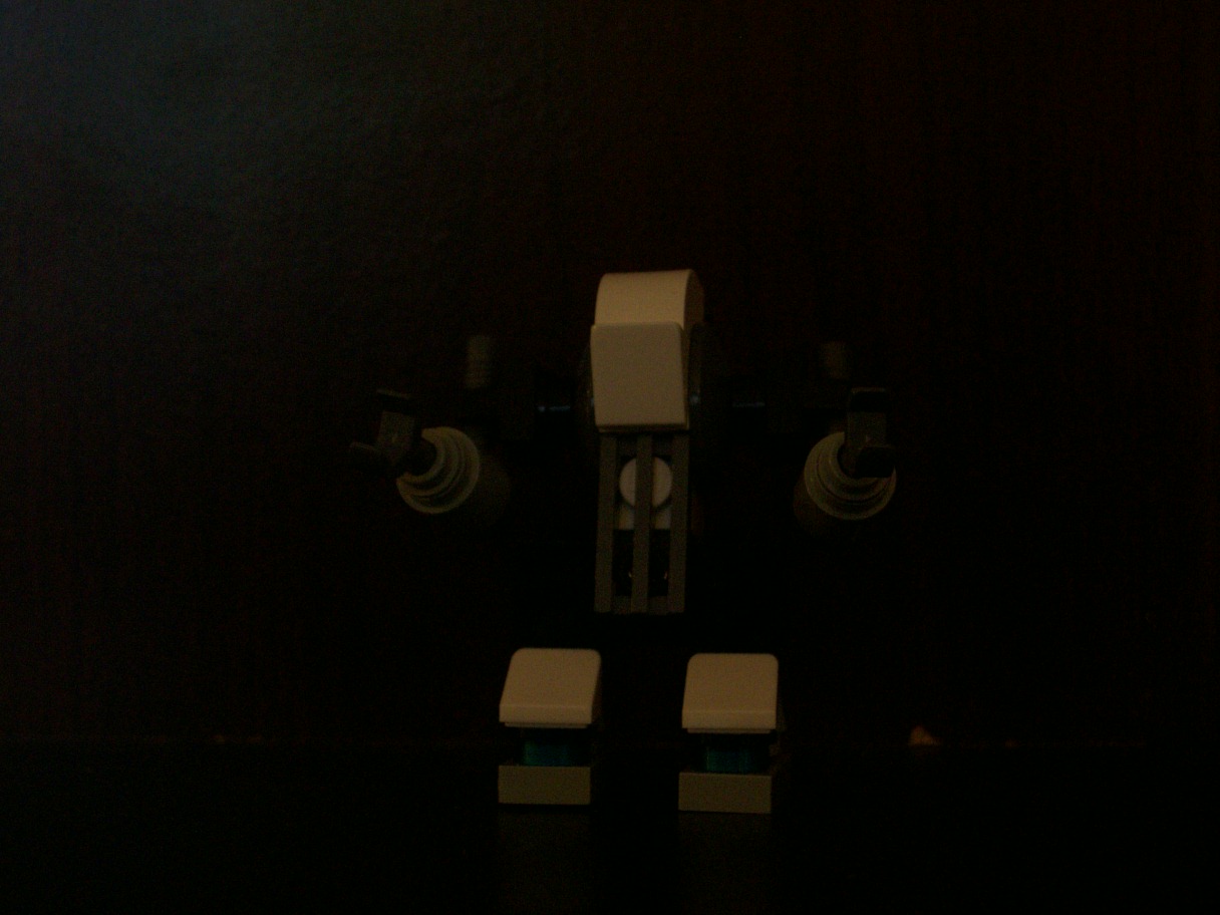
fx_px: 2291
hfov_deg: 29.8
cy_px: 458
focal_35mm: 65
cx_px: 610
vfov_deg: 22.6
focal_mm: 10.8
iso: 160
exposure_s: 1/8
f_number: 3.6
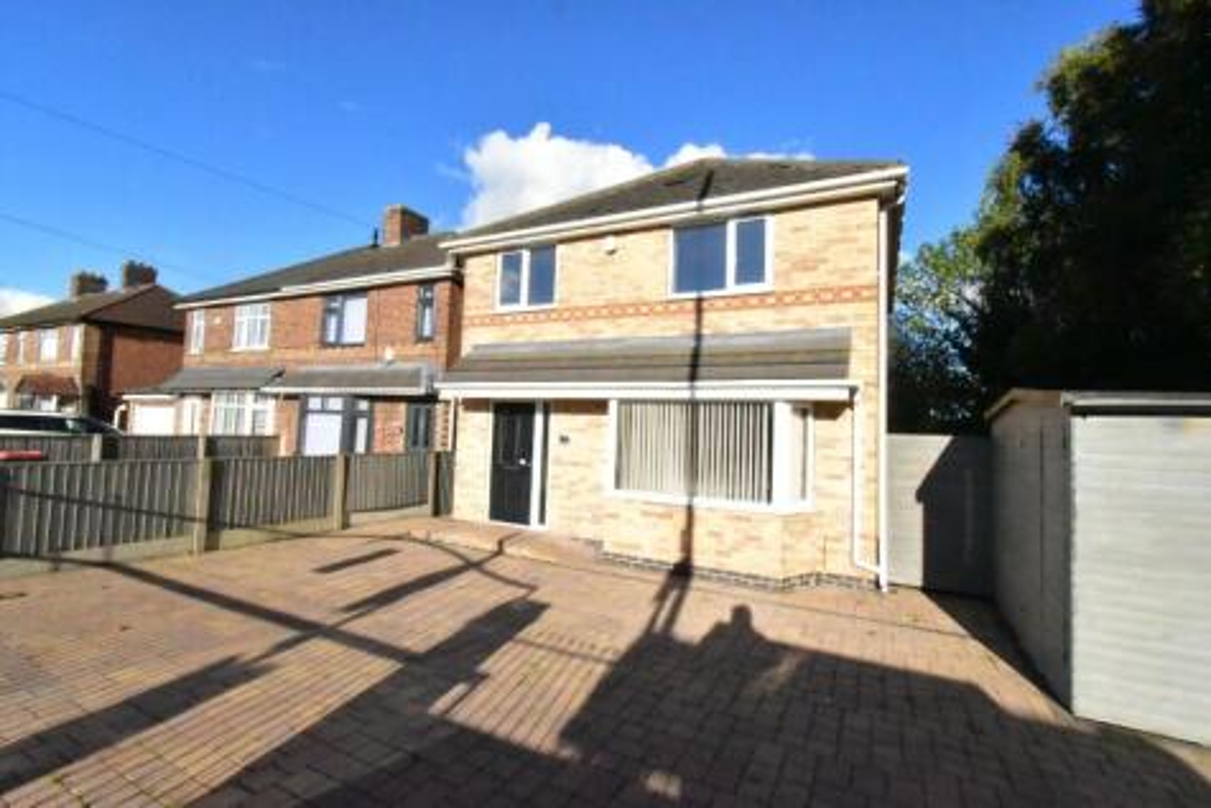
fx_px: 505
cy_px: 404
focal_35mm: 15
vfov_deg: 77.4
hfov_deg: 100.4
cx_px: 606
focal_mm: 10
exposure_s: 1/2000
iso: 12800
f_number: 22
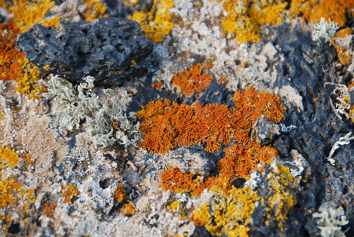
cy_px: 118
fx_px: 2953
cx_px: 177
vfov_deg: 4.6
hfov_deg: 6.9
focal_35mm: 300
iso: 400
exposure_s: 1/400
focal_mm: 200
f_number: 5.6
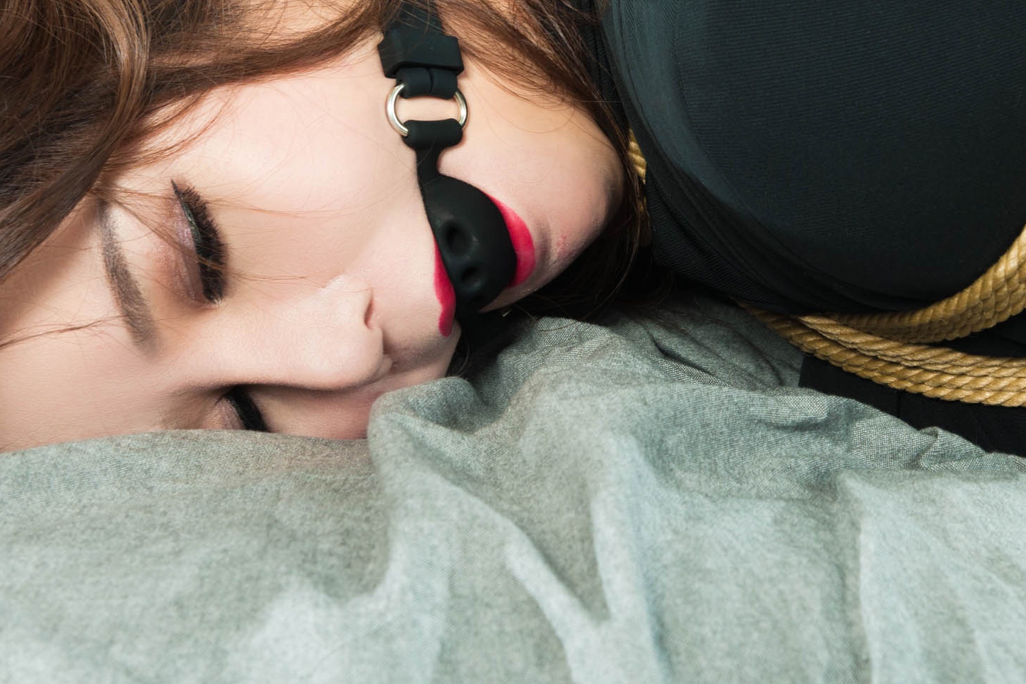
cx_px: 759
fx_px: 2593
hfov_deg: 22.2
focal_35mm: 91
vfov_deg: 14.9
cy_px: 130
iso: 200
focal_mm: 44
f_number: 9
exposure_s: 1/125
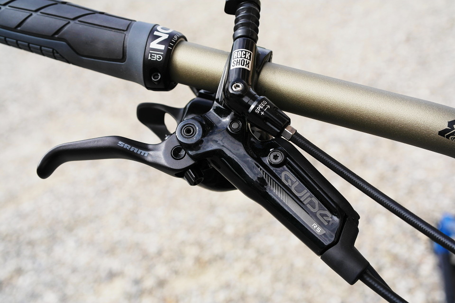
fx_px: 670
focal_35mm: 53
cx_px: 228
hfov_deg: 37.5
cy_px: 152
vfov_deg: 25.5
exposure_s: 1/200
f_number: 6.3
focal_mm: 35
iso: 200
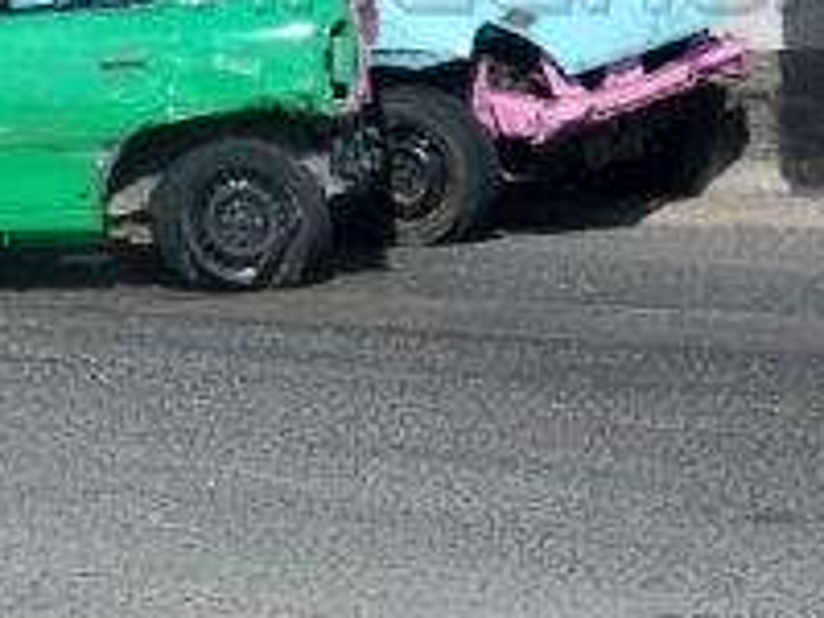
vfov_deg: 4.1
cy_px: -21
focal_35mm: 359
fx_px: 8546
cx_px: 119
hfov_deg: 5.5
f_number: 5.6
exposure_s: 1/1000
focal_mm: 78
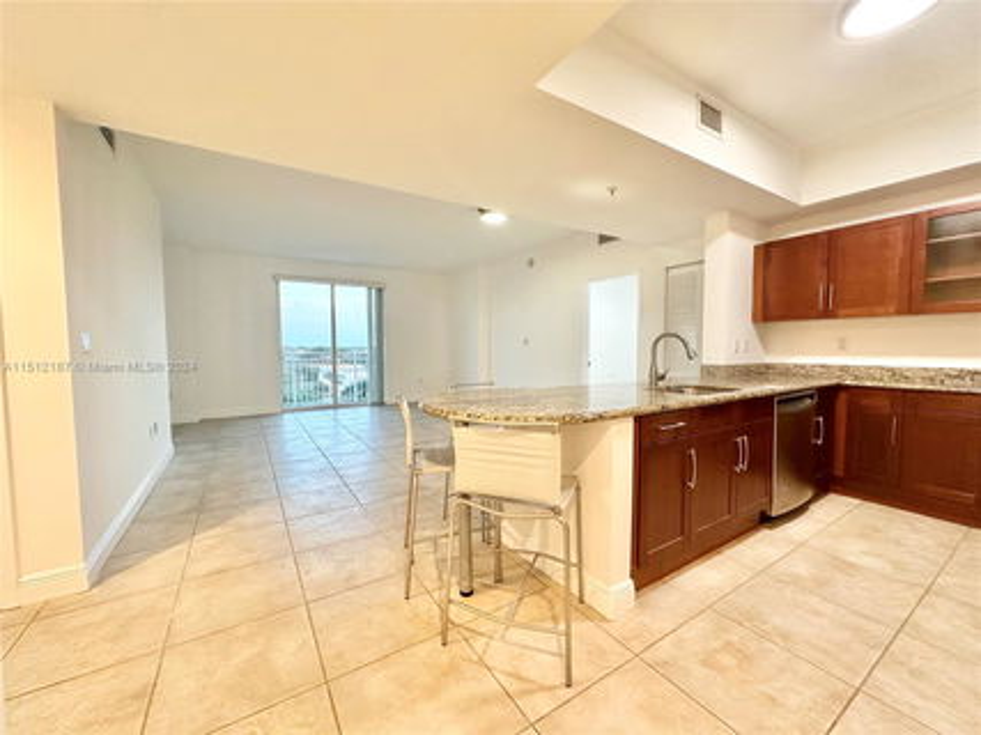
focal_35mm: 14
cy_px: 368
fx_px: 397
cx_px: 490
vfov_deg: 85.6
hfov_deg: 102.1
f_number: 2.2
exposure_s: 1/60
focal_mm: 2.22
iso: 250
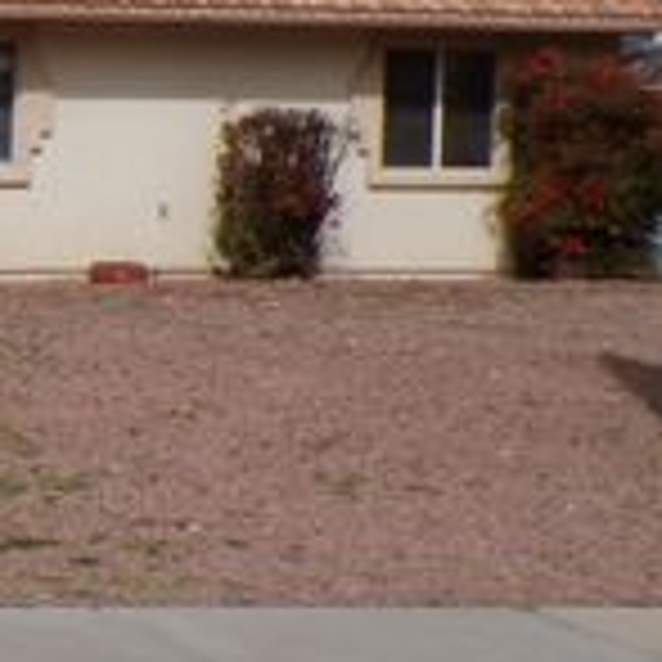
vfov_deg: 18.1
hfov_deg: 16.0
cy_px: 304
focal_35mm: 96
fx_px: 2077
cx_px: -432
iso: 100
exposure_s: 1/450
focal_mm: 5.8
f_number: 8.3
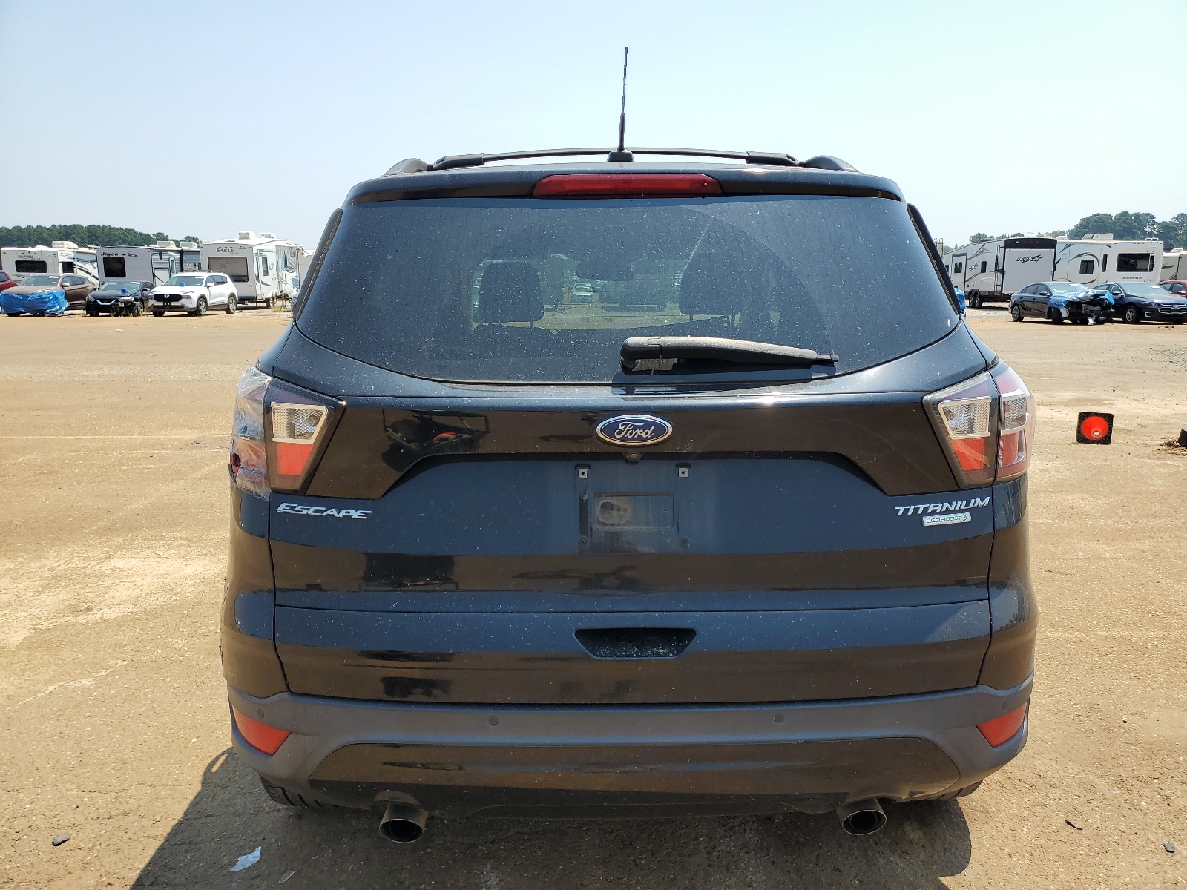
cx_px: 594
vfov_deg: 53.1
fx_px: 892
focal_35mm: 26
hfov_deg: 67.3
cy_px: 445
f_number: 1.5
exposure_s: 1/2000
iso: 50
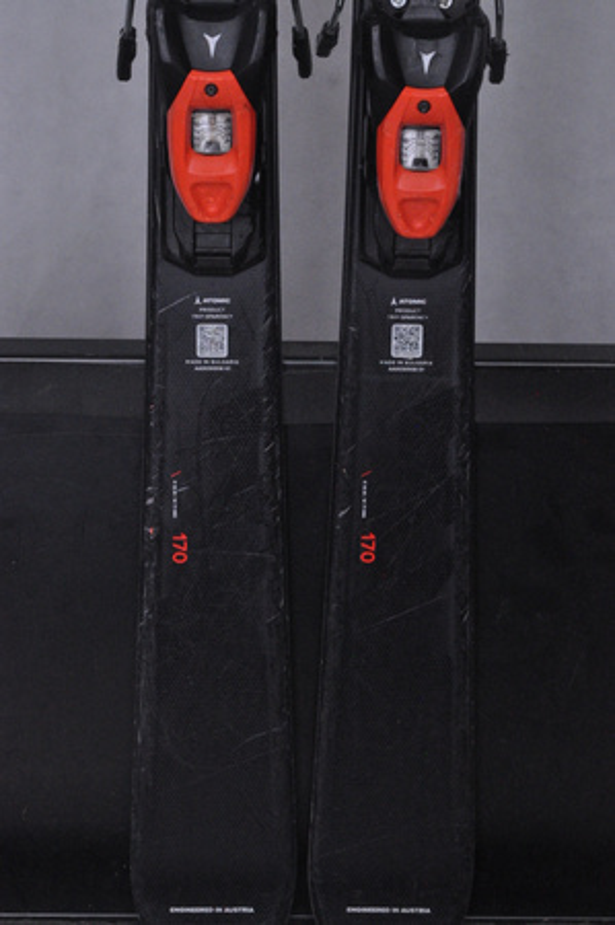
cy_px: 462
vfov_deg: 18.2
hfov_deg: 12.2
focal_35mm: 112
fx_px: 2889
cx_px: 308
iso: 3200
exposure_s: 1/125
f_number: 9.5
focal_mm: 75
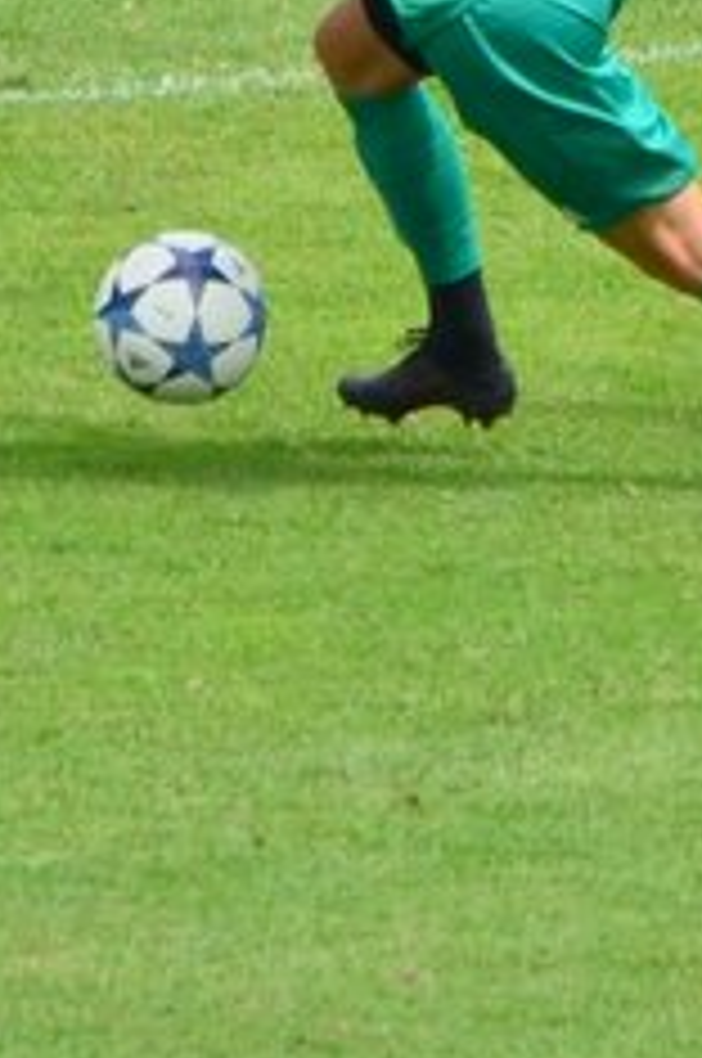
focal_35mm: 1727
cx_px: 500
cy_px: -200
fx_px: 50660
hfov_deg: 0.8
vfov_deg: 1.2
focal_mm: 300
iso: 640
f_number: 6.3
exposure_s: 1/2500
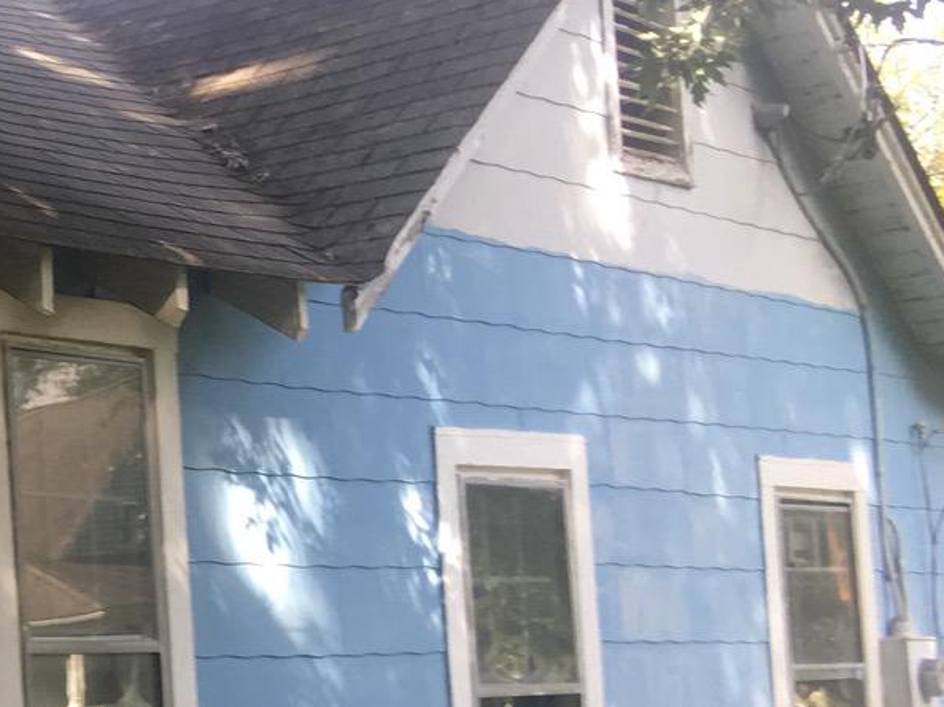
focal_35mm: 100
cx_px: -602
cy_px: 540
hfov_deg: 17.1
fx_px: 2726
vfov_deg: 14.7
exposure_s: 1/120
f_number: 2.2
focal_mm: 4.15
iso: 25
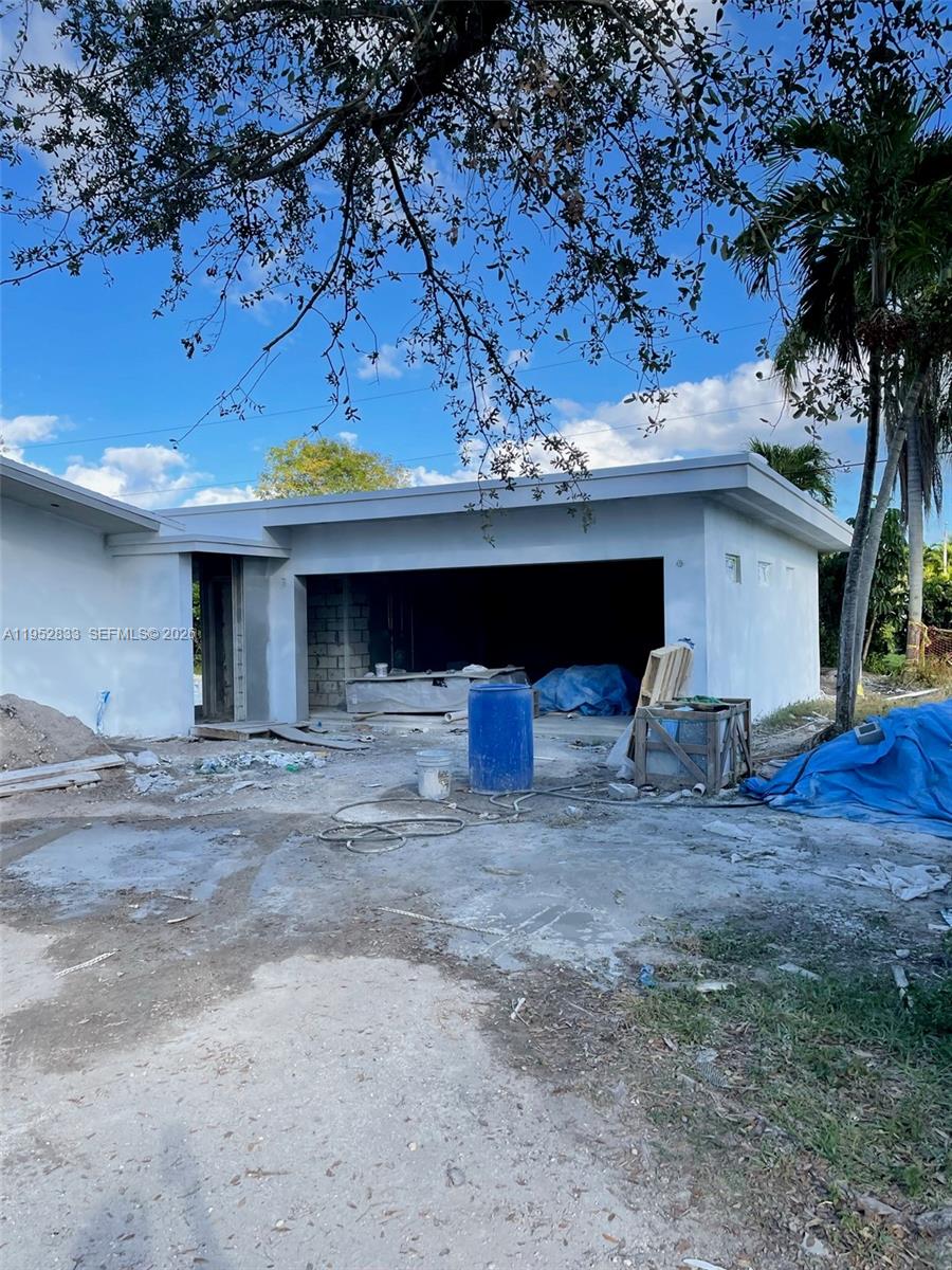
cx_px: 476
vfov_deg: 67.3
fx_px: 953
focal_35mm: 26
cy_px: 635
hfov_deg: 53.1
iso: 32
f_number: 1.6
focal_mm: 4.2
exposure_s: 1/1435
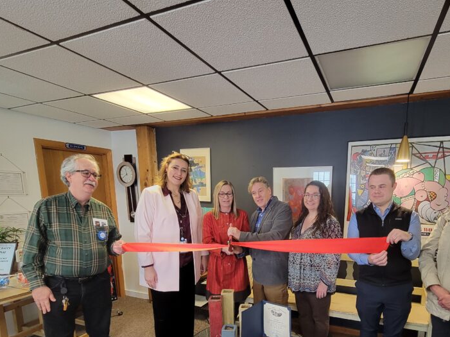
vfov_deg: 65.9
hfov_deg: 83.9
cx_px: 263
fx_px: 247
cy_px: 236
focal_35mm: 19
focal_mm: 2.2
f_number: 2.2
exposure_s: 1/60
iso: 250
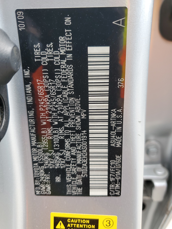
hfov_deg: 53.1
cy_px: 114
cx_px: 86
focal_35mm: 26
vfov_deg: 67.3
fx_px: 172
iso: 50
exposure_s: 1/400
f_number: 1.5
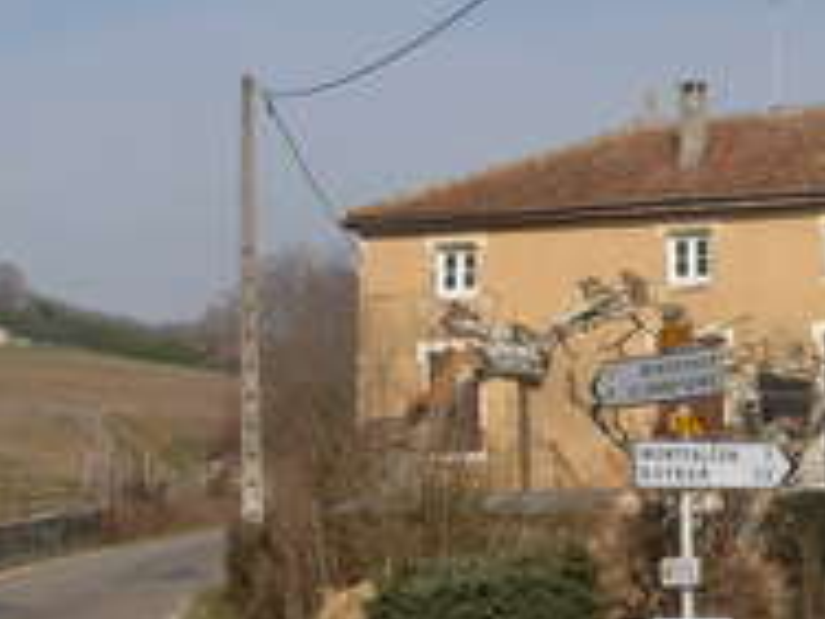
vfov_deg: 12.2
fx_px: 2884
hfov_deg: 15.9
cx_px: 856
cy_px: 421
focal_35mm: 121
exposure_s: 1/767
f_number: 4.9
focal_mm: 6.3
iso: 79
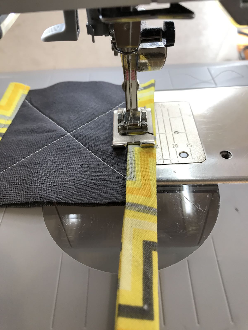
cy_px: 165
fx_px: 267
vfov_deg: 63.4
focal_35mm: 28
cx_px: 124
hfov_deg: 49.7
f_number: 1.8
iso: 32
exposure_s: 1/120
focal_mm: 3.99
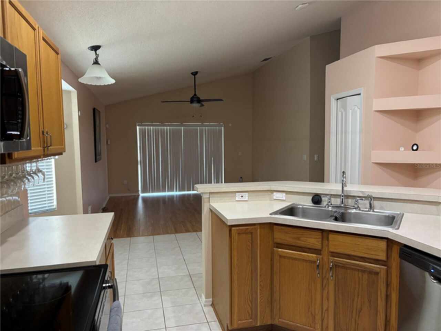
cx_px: 220
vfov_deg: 53.1
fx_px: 331
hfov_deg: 67.3
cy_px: 166
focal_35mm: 26
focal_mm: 5.96
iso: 250
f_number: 1.6
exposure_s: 1/60
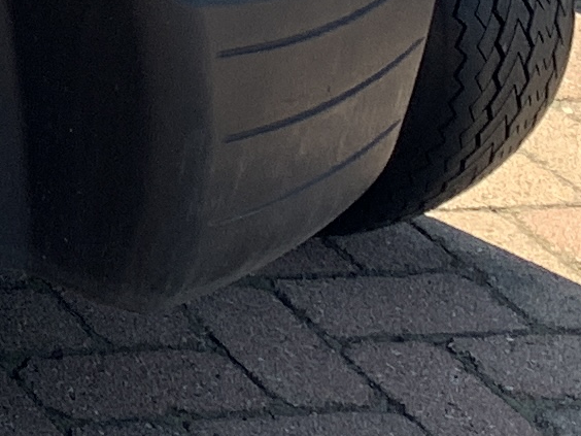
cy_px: -482
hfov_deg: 9.0
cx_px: -1055
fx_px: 3122
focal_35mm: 186
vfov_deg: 7.6
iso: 25
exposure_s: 1/457
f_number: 1.8
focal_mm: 4.25
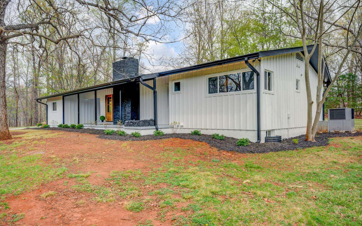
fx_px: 232
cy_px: 119
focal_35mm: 24
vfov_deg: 51.9
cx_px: 185
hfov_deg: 75.9
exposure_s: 1/640
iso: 500
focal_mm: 22.5
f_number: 8
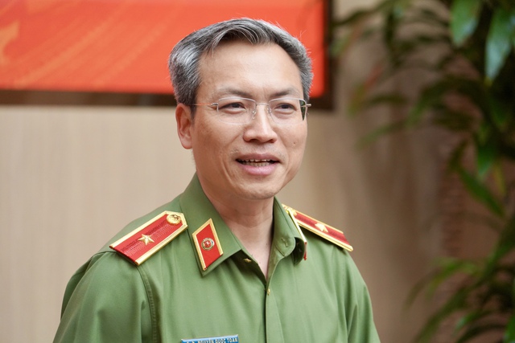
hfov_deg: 8.6
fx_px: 3434
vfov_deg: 5.7
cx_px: 258
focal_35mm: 240
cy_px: 172
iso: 3200
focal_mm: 240
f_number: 6.3
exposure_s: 1/200
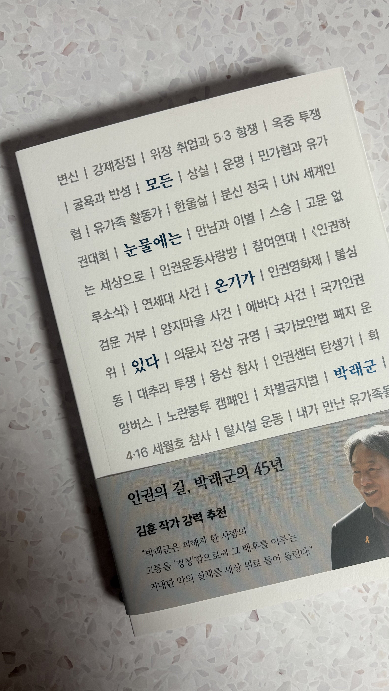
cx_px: 232
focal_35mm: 29
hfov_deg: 40.0
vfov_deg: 66.1
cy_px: 343
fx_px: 532
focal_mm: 5.96
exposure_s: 1/60
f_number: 1.6
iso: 100
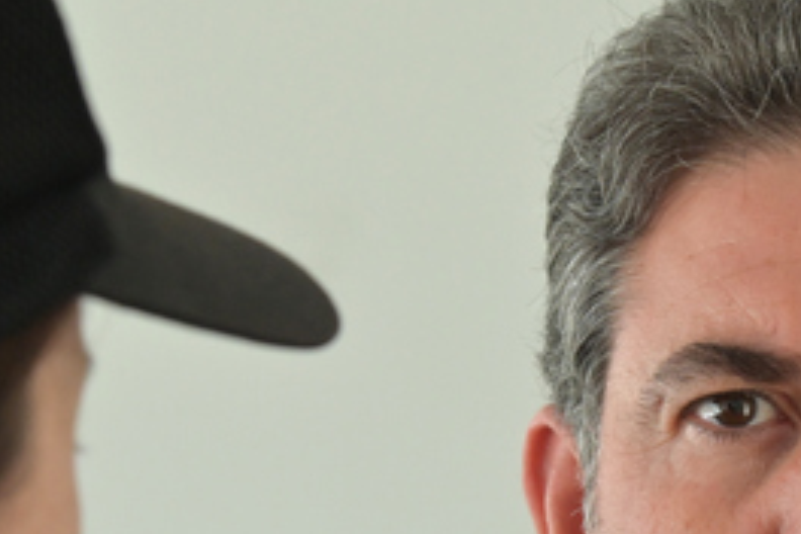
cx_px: 728
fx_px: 6096
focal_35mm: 274
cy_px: 598
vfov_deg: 5.0
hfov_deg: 7.5
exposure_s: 1/100
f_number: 6.3
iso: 1600
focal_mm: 100
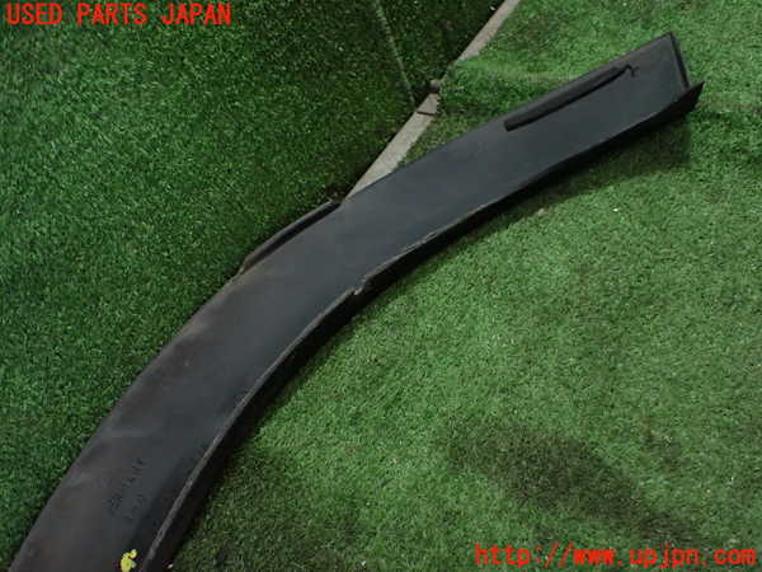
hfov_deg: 60.0
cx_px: 381
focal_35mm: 30
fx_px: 660
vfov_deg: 46.8
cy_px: 286
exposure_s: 1/125
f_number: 2.3
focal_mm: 5.4
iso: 640
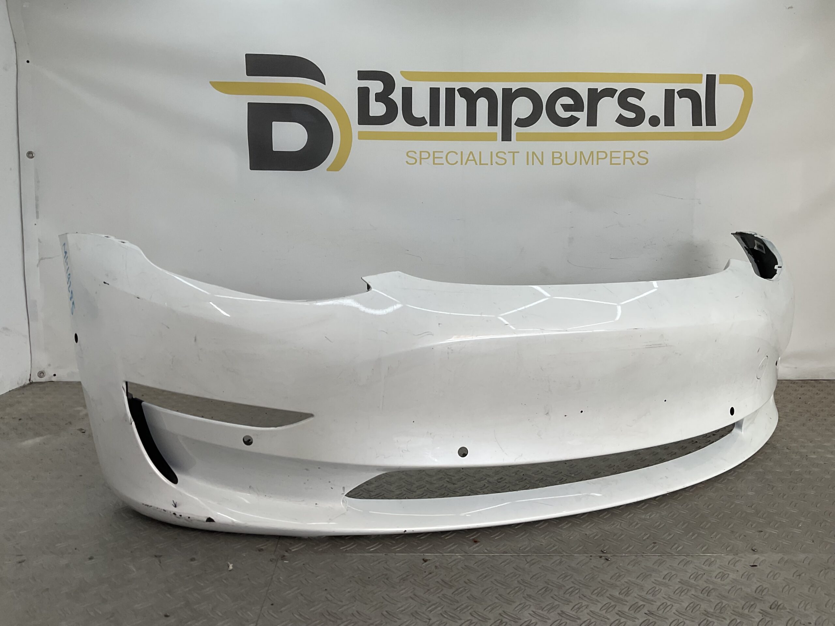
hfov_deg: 61.7
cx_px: 418
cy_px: 313
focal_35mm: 29
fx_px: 700
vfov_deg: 48.2
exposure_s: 1/524
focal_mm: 3
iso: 16
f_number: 1.8
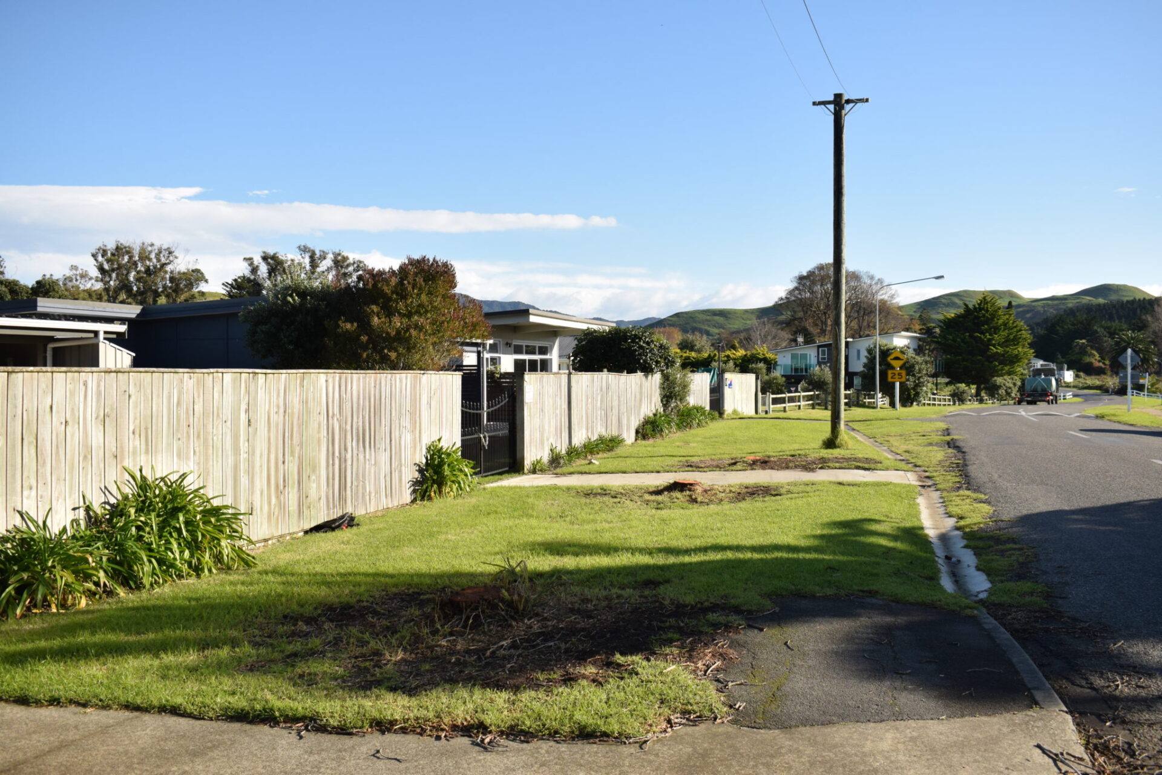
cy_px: 388
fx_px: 1065
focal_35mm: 33
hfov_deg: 57.2
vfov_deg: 40.0
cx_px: 581
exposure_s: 1/1250
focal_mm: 22
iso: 400
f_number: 5.6
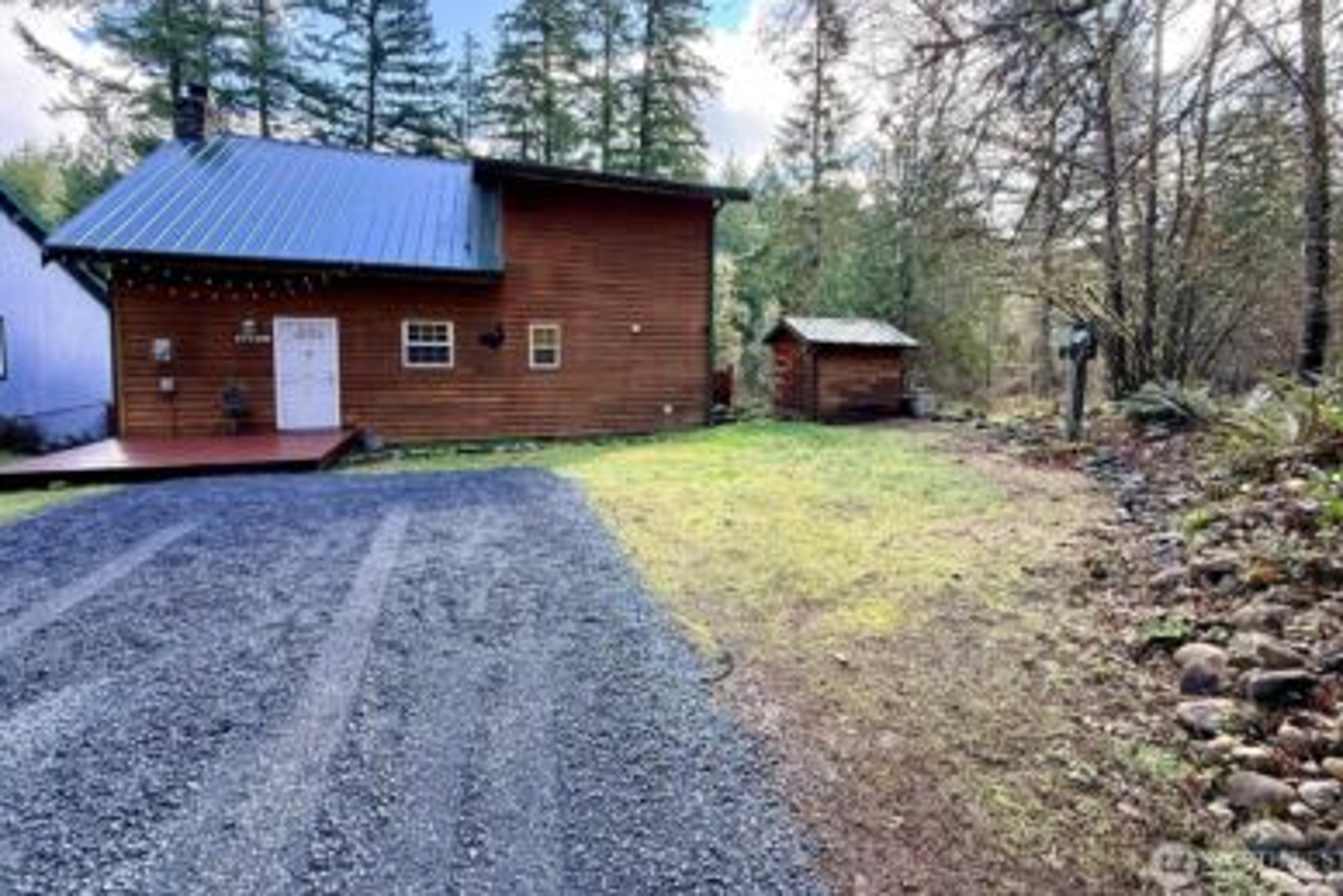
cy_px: 381
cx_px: 682
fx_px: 560
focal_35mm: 15
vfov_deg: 76.9
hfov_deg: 100.4
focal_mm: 2.22
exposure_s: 1/133
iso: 64
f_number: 2.2
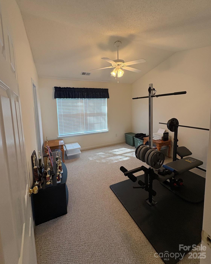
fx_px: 117
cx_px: 105
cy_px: 119
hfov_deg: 84.0
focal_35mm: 15
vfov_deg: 96.5
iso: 160
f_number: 2.2
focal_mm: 2.22
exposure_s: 1/60
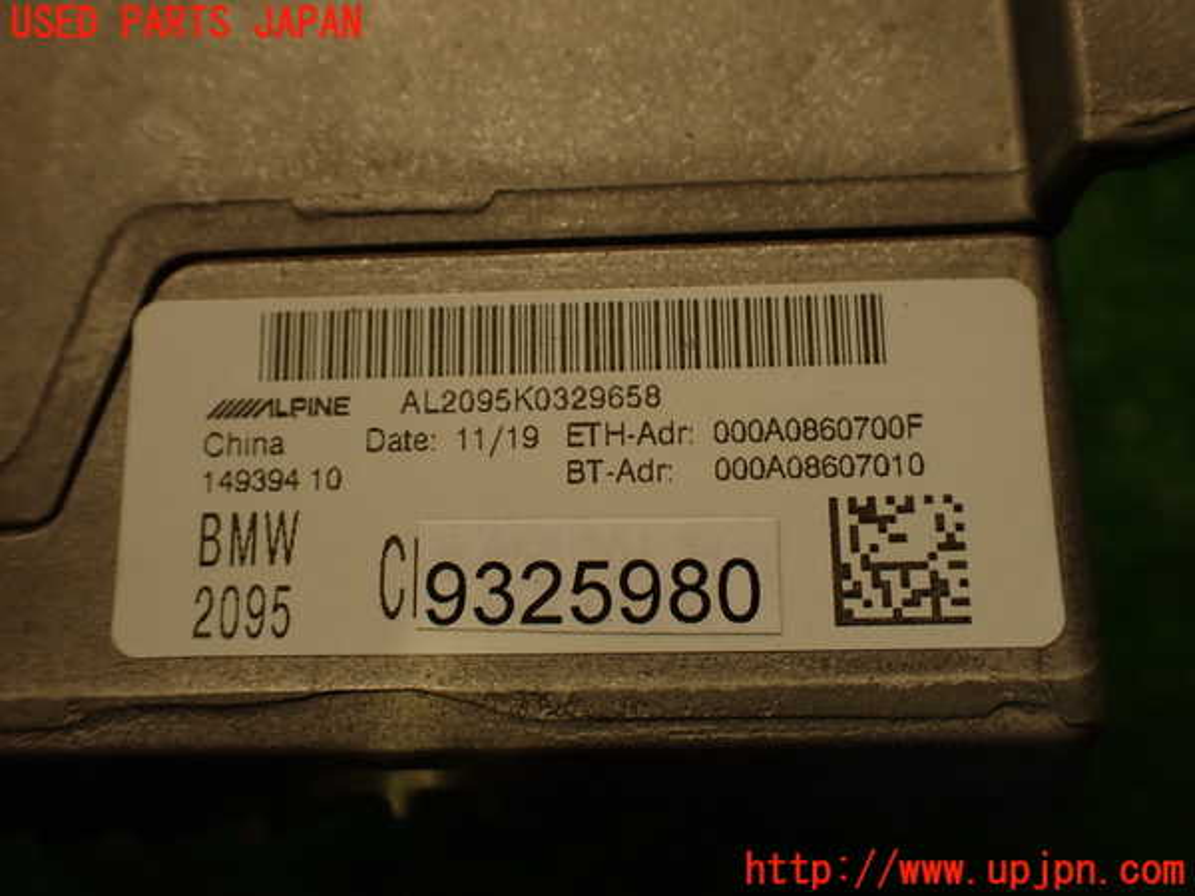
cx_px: 598
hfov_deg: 56.8
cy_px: 448
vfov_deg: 44.2
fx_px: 1105
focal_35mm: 32
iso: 160
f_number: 2.4
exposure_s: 1/60
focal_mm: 5.79
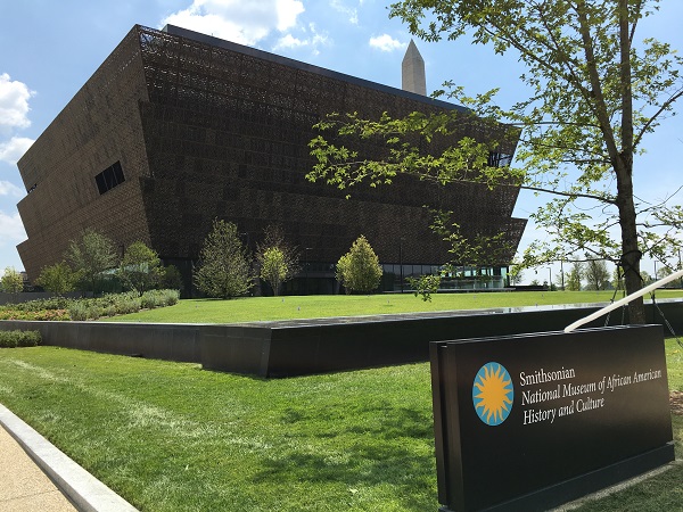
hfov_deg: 61.7
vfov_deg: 48.2
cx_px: 342
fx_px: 572
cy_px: 256
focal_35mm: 29
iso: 25
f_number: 2.2
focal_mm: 4.15
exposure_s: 1/1637
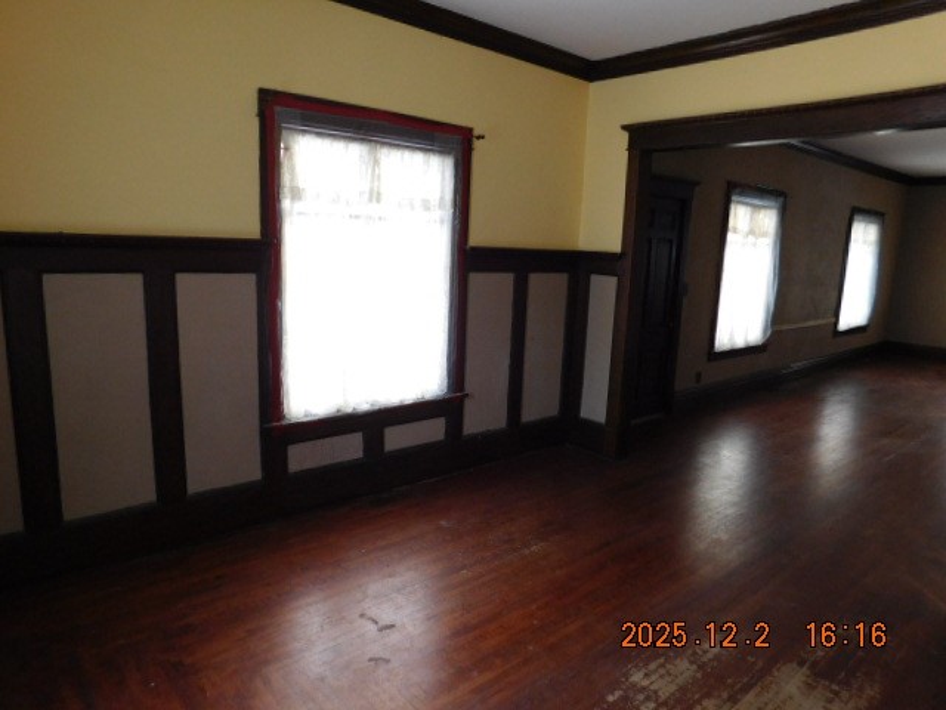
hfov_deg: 73.9
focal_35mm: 23
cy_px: 355
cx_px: 473
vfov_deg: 58.9
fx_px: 629
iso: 200
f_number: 3
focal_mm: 4
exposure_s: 1/30
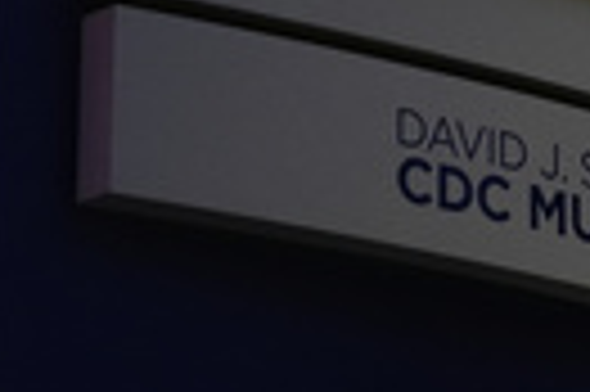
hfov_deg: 7.4
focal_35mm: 273
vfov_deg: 5.0
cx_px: 986
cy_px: -34
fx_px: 4469
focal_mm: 70
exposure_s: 1/80
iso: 5000
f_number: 2.8
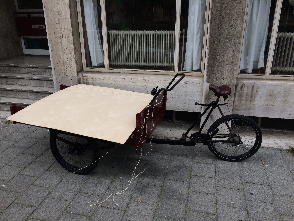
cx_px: 147
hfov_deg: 61.7
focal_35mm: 29
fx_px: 246
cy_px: 110
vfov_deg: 48.2
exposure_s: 1/111
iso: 32
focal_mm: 4.15
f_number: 2.2
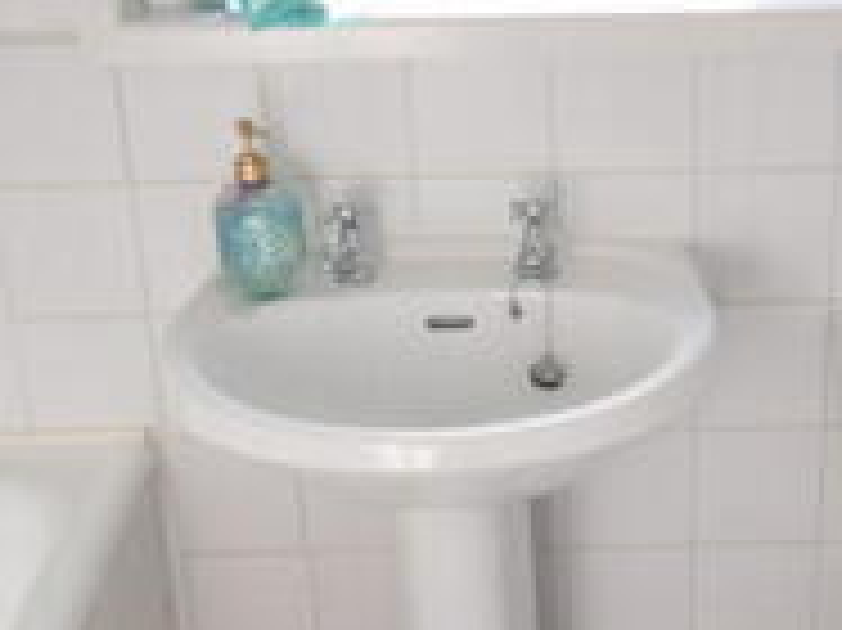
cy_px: 587
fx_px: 1969
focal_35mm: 81
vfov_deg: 17.9
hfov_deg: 24.0
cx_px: 574
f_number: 6.3
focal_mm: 16
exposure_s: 1/160
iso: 400
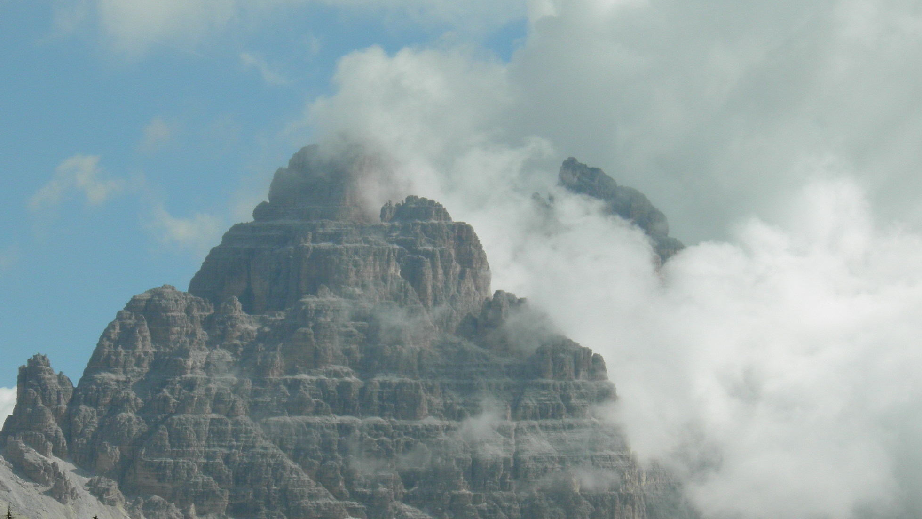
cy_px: 343
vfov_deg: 6.5
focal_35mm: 188
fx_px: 4596
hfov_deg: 11.5
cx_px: 403
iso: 50
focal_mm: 25.4
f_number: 5.7
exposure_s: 1/400
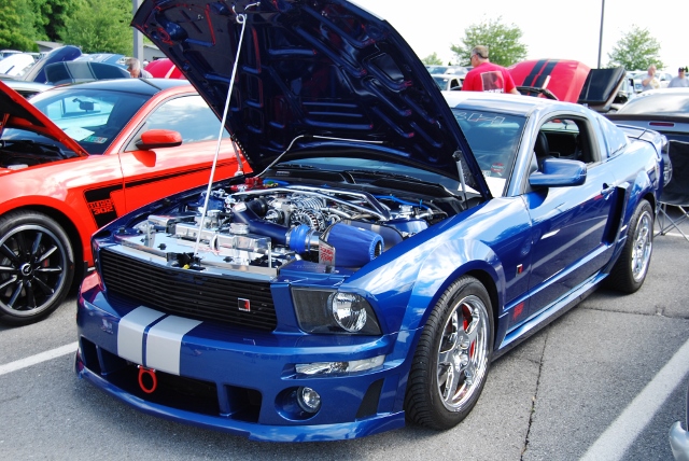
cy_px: 230
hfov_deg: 46.4
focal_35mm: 42
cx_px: 344
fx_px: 805
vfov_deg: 32.0
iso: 110
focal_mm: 28
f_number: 5.6
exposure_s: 1/125
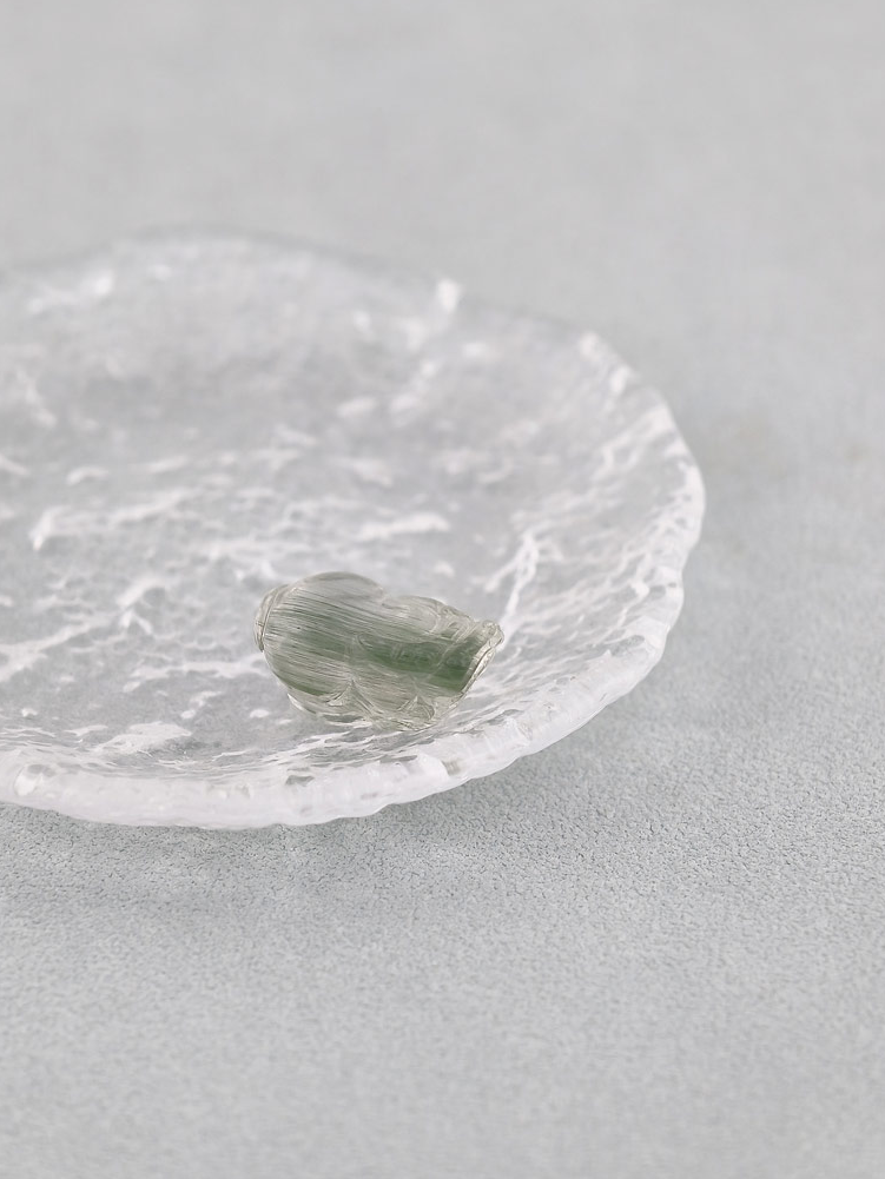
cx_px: 412
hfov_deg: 15.1
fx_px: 3340
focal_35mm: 98
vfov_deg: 20.0
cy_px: 551
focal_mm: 22.48
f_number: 2.67
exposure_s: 1/160
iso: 125
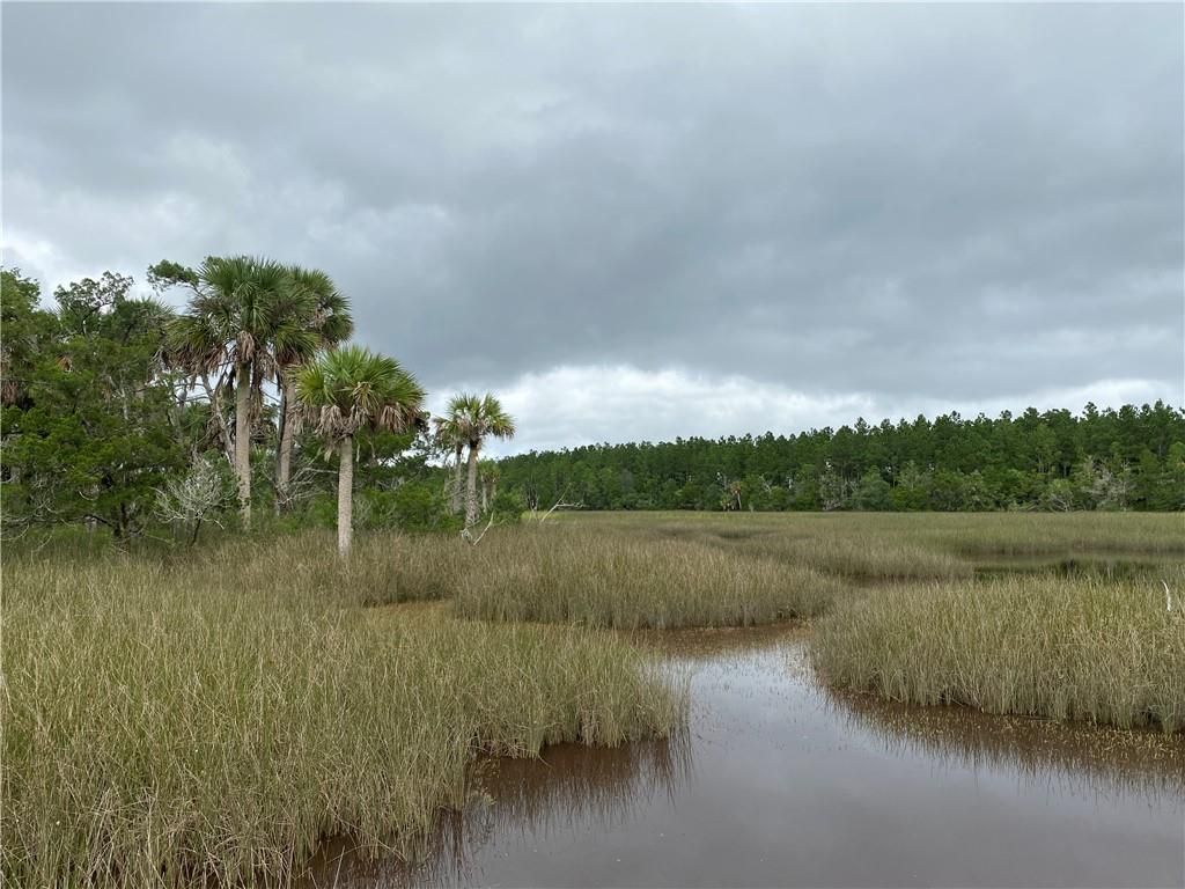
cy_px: 444
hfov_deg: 67.3
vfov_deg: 53.1
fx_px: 890
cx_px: 592
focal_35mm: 26
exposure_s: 1/1072
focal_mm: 4.25
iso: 32
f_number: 1.8
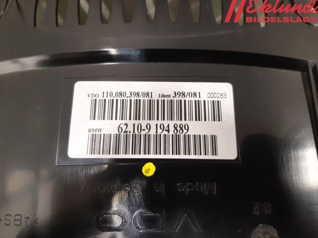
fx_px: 248
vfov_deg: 51.4
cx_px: 158
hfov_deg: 65.3
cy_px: 118
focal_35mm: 27
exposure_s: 1/25
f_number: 1.7
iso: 250
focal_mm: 3.93
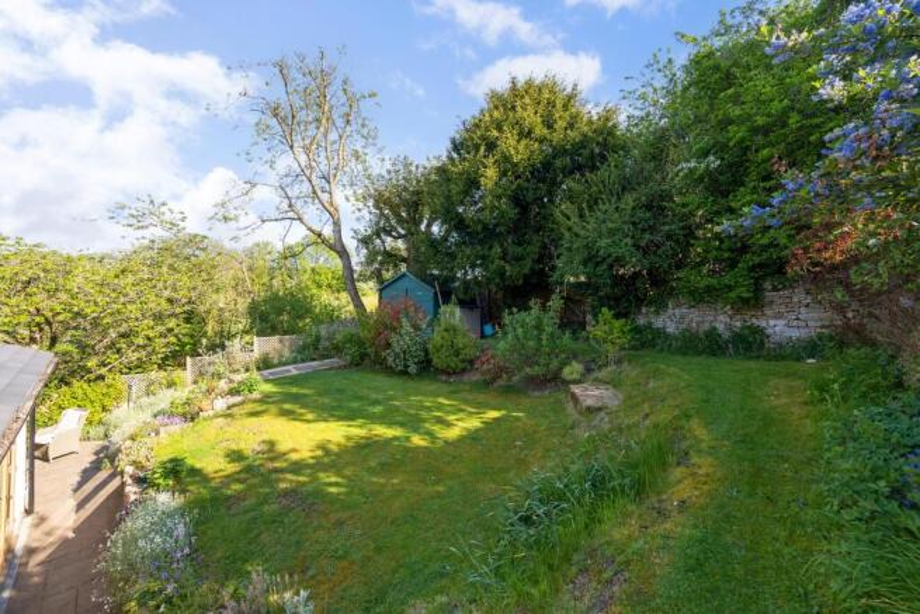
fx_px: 409
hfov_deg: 96.7
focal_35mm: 16
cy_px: 307
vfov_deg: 73.8
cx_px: 460
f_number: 8
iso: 320
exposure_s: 1/250
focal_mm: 16
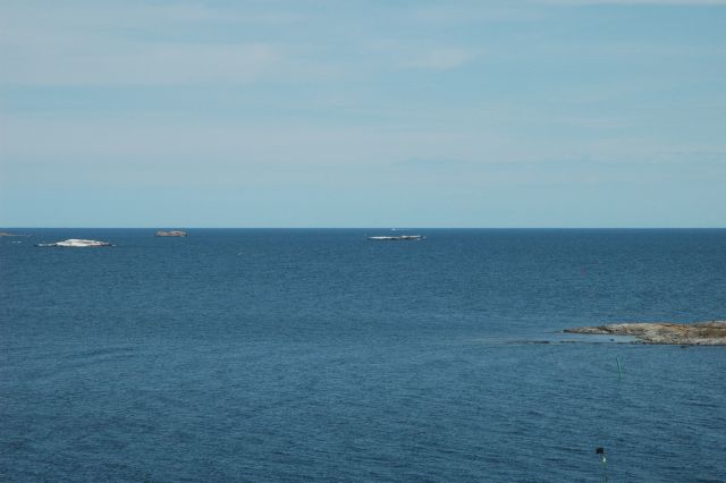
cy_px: 242
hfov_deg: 19.5
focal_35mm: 105
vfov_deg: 13.0
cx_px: 363
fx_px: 2116
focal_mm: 70
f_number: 14
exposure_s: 1/800
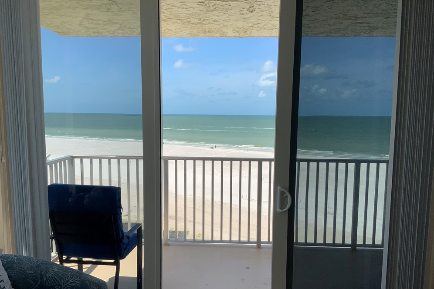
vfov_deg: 42.3
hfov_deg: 60.3
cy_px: 158
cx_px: 220
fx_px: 374
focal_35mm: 31
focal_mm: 3
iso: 16
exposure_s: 1/1912
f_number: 1.8
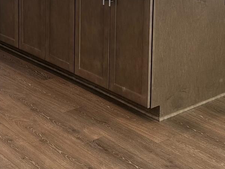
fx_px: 533
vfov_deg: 17.0
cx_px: 105
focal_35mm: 82
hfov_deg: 23.8
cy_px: -50
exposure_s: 1/120
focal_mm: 6.86
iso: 80
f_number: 1.78
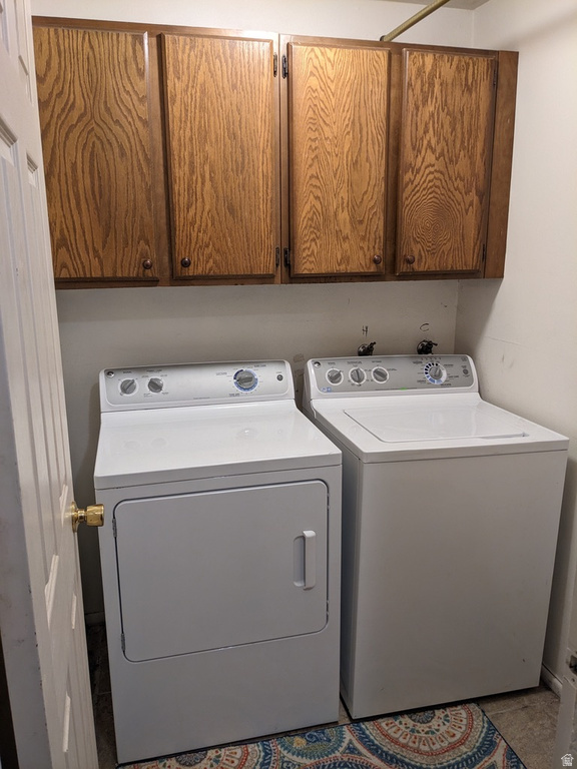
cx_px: 288
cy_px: 384
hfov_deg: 51.4
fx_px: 600
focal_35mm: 27
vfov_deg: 65.3
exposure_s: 1/24
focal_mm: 4.38
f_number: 1.73
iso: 99
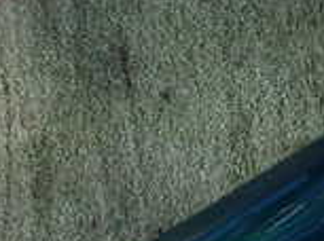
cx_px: 455
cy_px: 218
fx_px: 1102
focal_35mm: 118
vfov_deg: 12.4
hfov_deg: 15.7
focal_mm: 5.4
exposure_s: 1/50
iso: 200
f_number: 2.3
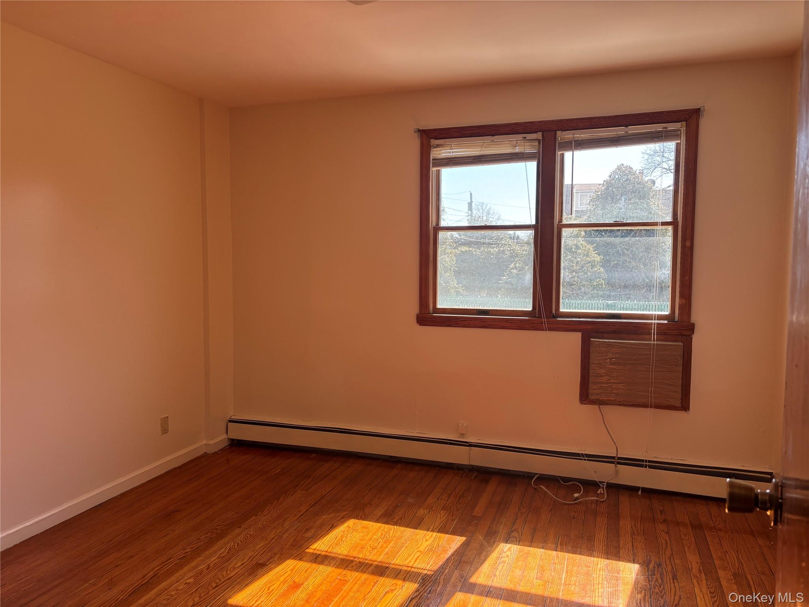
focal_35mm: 26
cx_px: 404
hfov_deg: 67.3
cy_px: 304
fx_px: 608
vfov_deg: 53.1
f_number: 1.6
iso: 50
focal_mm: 5.96
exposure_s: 1/183
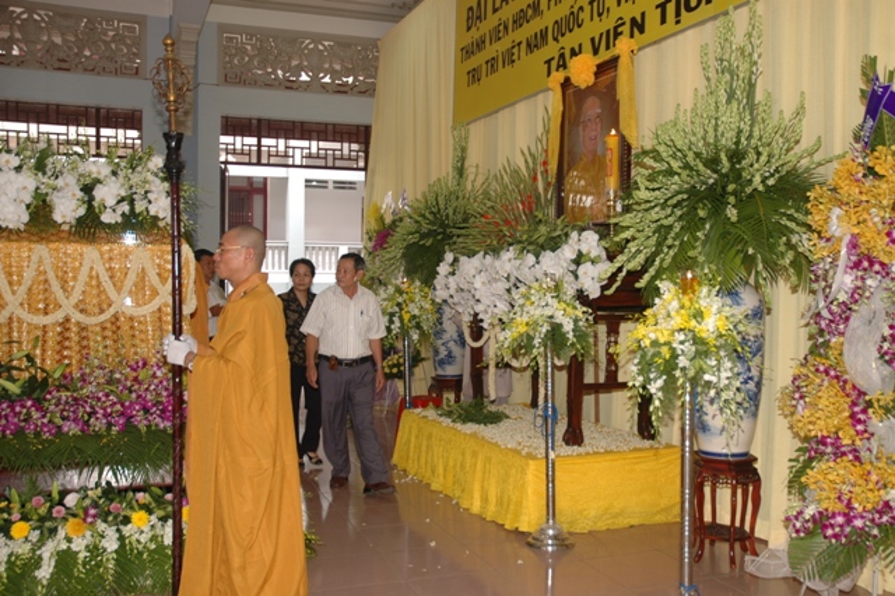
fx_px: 894
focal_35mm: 36
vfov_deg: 36.8
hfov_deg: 53.2
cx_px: 448
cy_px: 298
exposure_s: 1/50
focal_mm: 24
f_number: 3.8
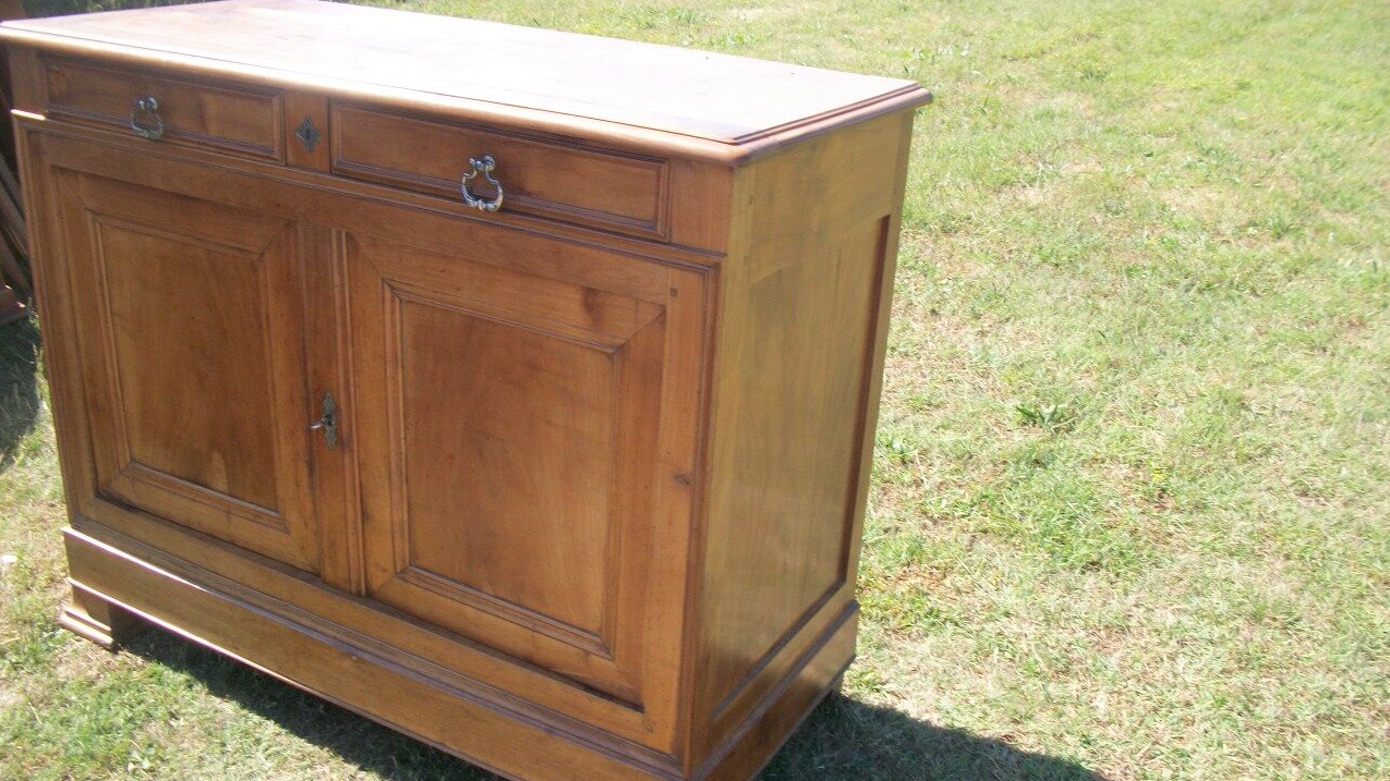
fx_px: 1290
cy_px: 477
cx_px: 696
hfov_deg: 56.6
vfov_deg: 33.6
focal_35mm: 35
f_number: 8.8
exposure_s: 1/60
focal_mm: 5.7
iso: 80
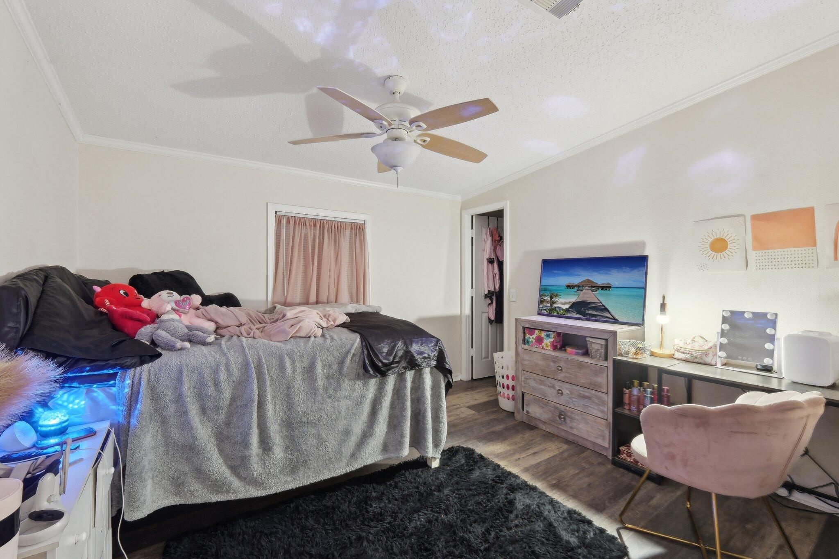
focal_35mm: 15
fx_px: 350
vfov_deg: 77.3
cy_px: 280
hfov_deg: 100.4
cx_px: 420
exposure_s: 1/2
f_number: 8
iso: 800
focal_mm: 10
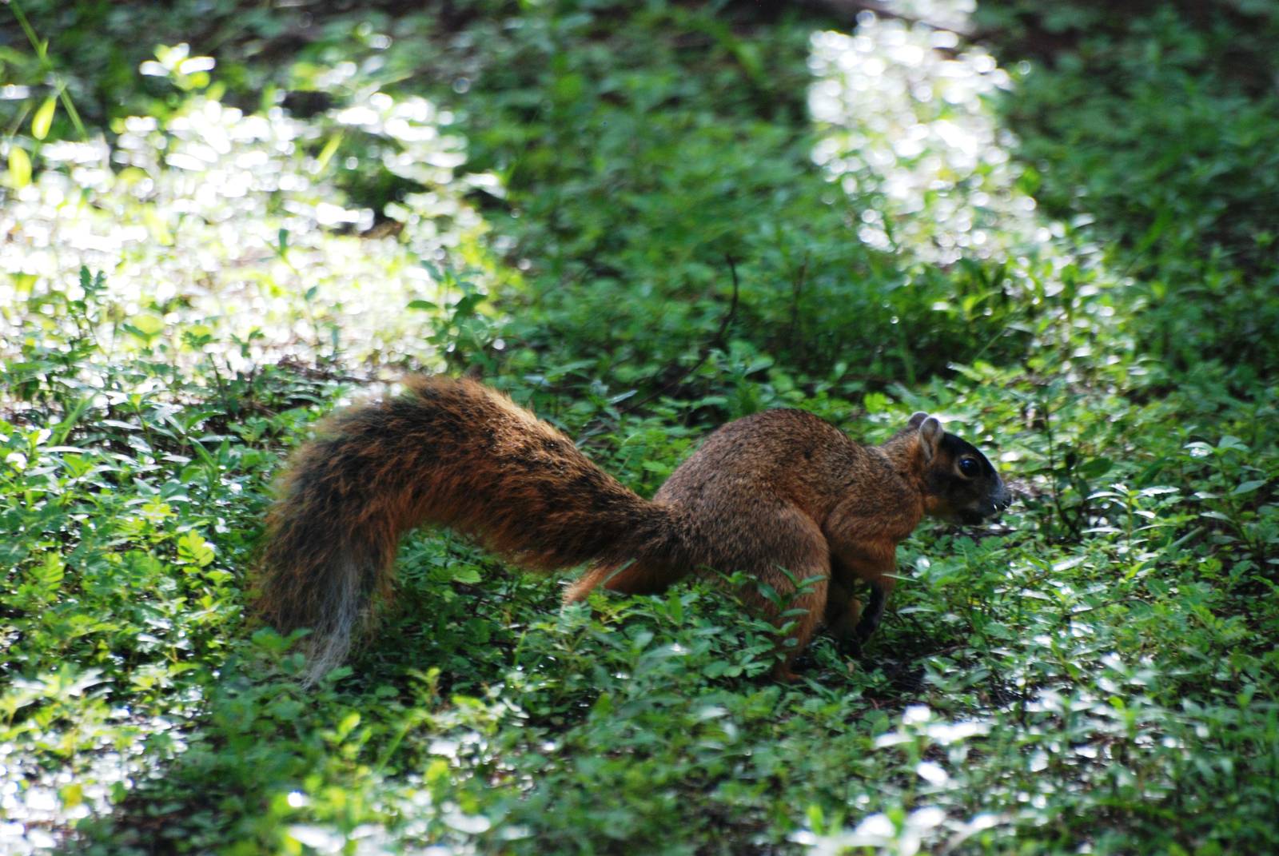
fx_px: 16006
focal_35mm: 450
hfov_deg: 4.6
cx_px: 640
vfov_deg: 3.1
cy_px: 428
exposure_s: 1/160
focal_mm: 300
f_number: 5.6
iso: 400
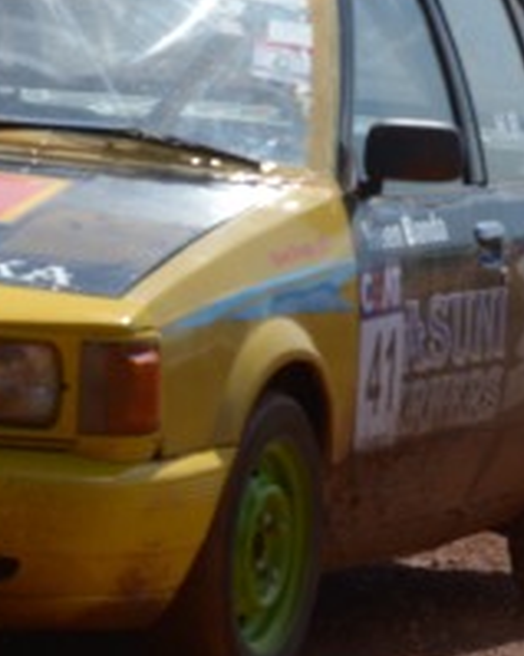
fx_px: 10690
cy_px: 348
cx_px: -115
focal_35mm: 551
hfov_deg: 2.8
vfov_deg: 3.5
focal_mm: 130
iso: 200
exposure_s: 1/500
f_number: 9
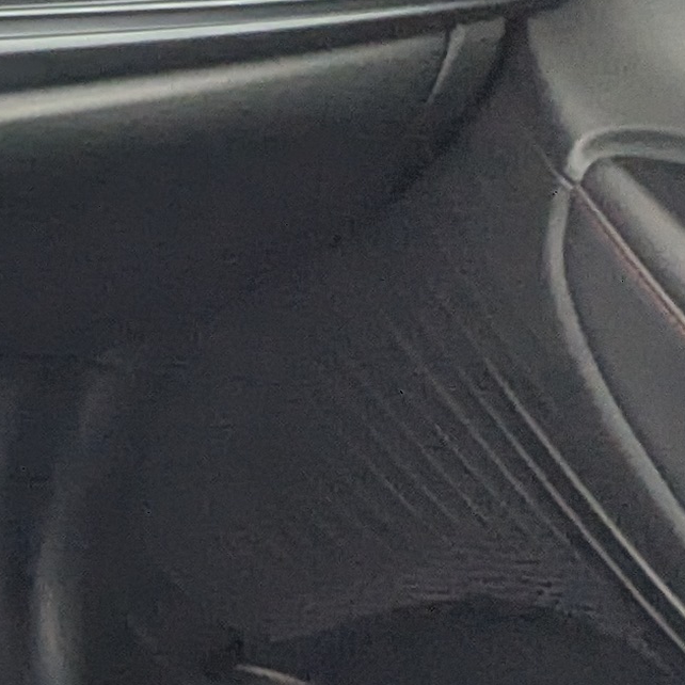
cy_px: 687
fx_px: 2015
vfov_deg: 18.8
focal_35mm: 90
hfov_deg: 13.3
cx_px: -1026
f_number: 2.2
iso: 76
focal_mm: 2.35
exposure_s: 1/32.3
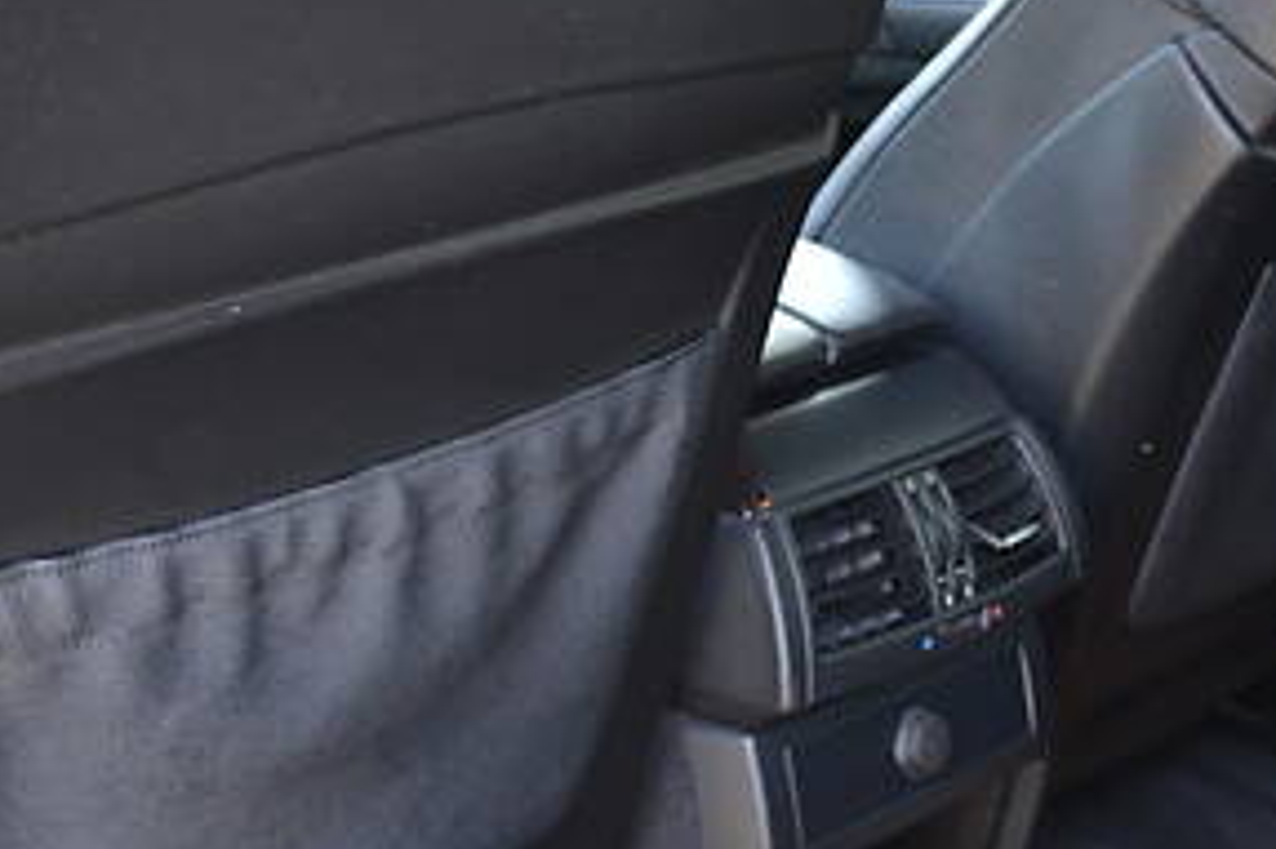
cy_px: 518
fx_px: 3259
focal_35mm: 92
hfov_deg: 22.1
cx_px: 702
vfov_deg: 14.8
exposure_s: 1/25
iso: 400
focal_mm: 22
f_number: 3.8
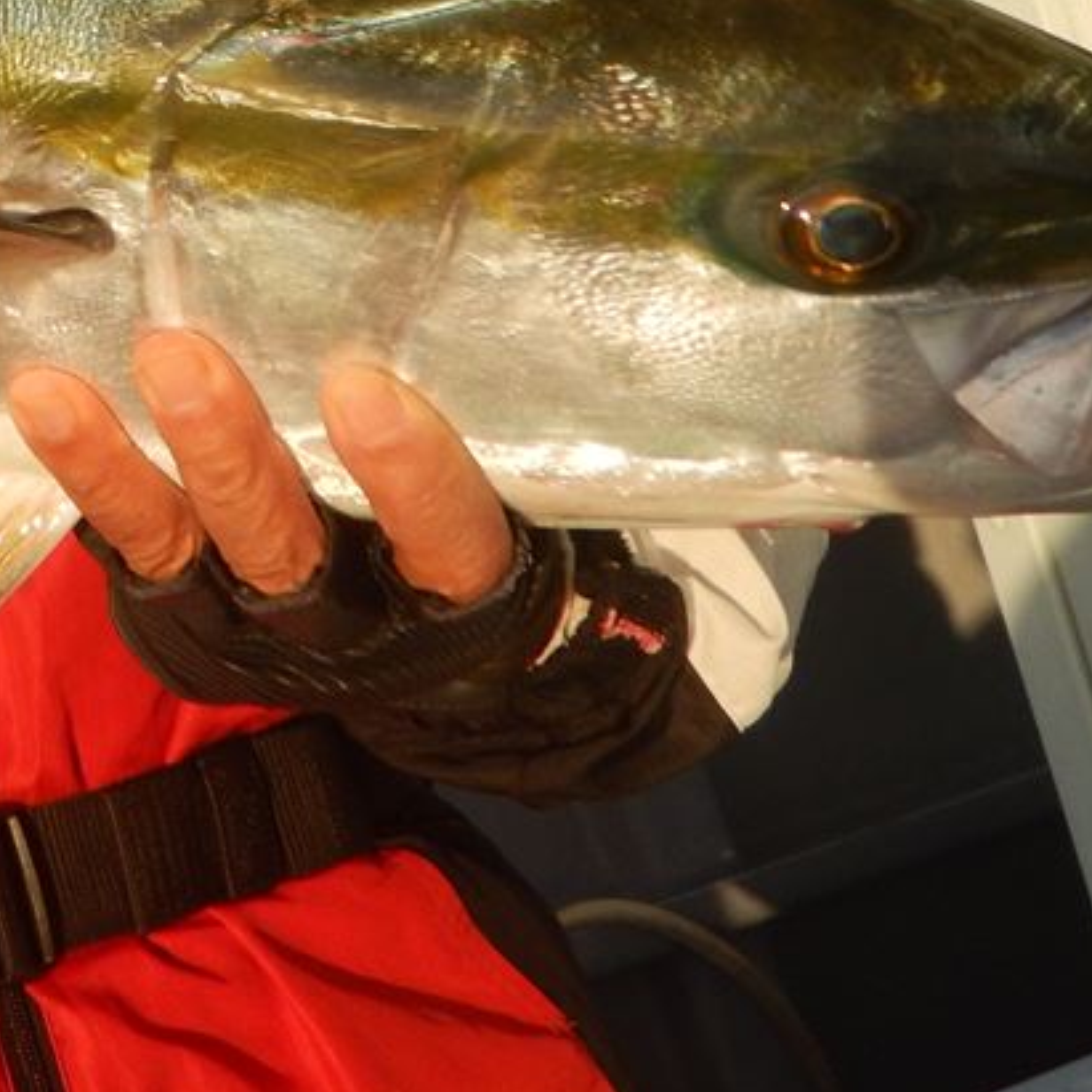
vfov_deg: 24.1
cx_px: -369
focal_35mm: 66
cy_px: -151
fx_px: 2356
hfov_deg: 22.9
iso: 125
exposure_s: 1/1000
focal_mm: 4.3
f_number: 2.8
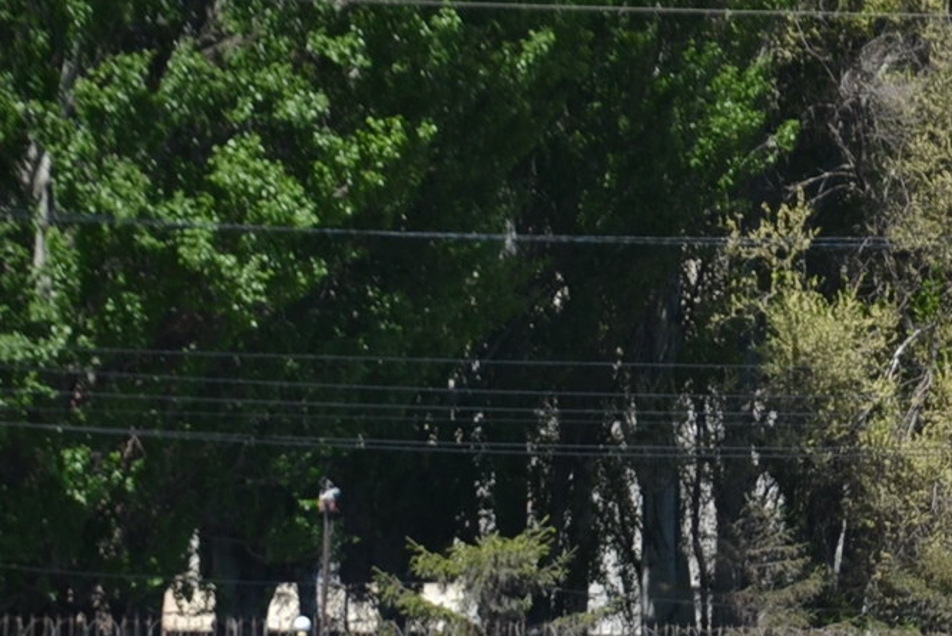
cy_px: 226
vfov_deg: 4.3
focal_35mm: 322
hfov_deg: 6.3
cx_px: 1477
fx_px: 8518
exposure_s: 1/500
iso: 100
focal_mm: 62
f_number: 5.6
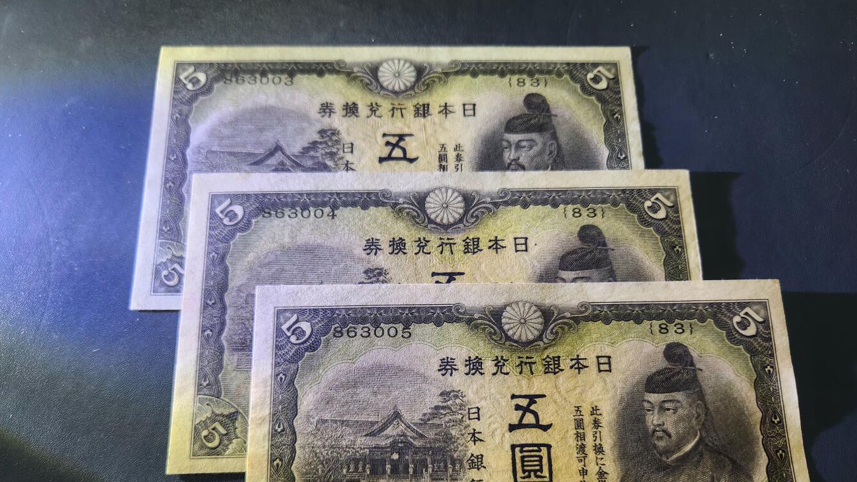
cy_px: 326
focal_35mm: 26
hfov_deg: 71.9
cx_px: 416
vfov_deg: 43.7
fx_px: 591
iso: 100
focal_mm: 5.4
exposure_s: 1/51
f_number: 1.8
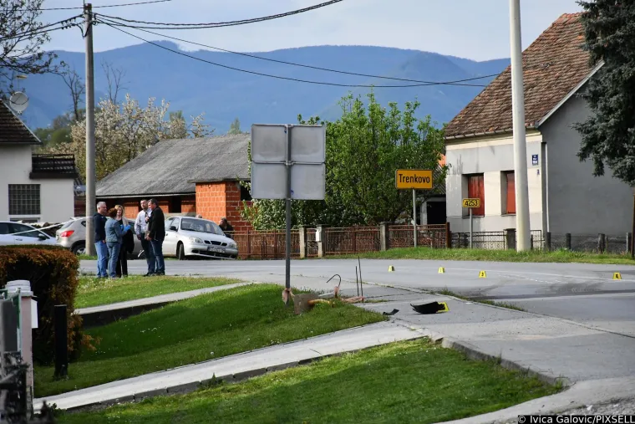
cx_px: 318
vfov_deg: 6.5
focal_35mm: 210
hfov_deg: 9.8
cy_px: 212
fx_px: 3705
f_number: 8
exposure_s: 1/4000
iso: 2500
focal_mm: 140
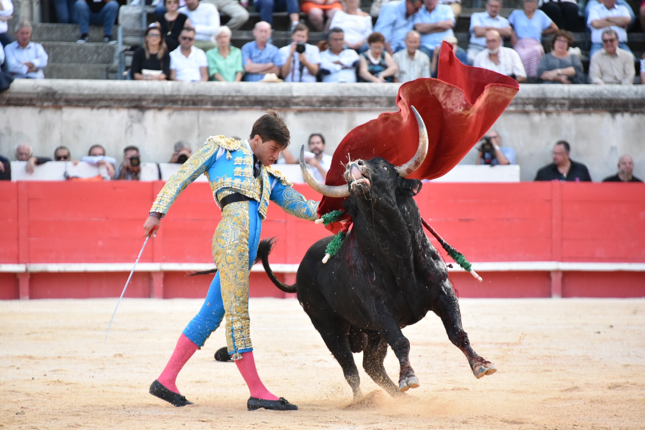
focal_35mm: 230
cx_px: 322
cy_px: 215
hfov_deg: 9.0
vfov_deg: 6.0
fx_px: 4121
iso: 3600
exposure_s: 1/640
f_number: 5.6
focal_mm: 230
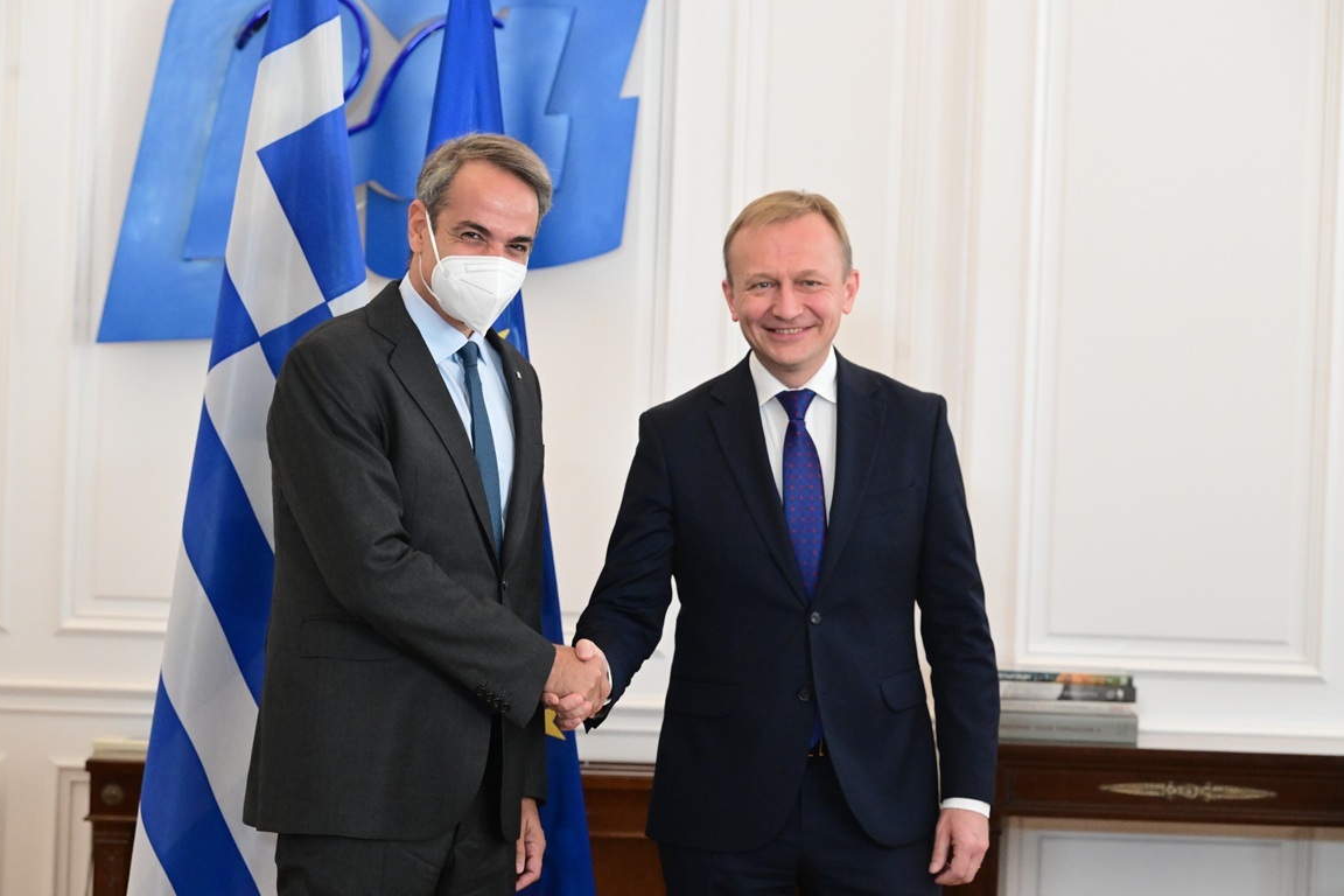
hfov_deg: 16.4
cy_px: 457
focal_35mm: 125
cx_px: 654
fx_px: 4666
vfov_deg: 11.0
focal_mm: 120
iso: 8000
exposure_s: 1/500
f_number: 5.6
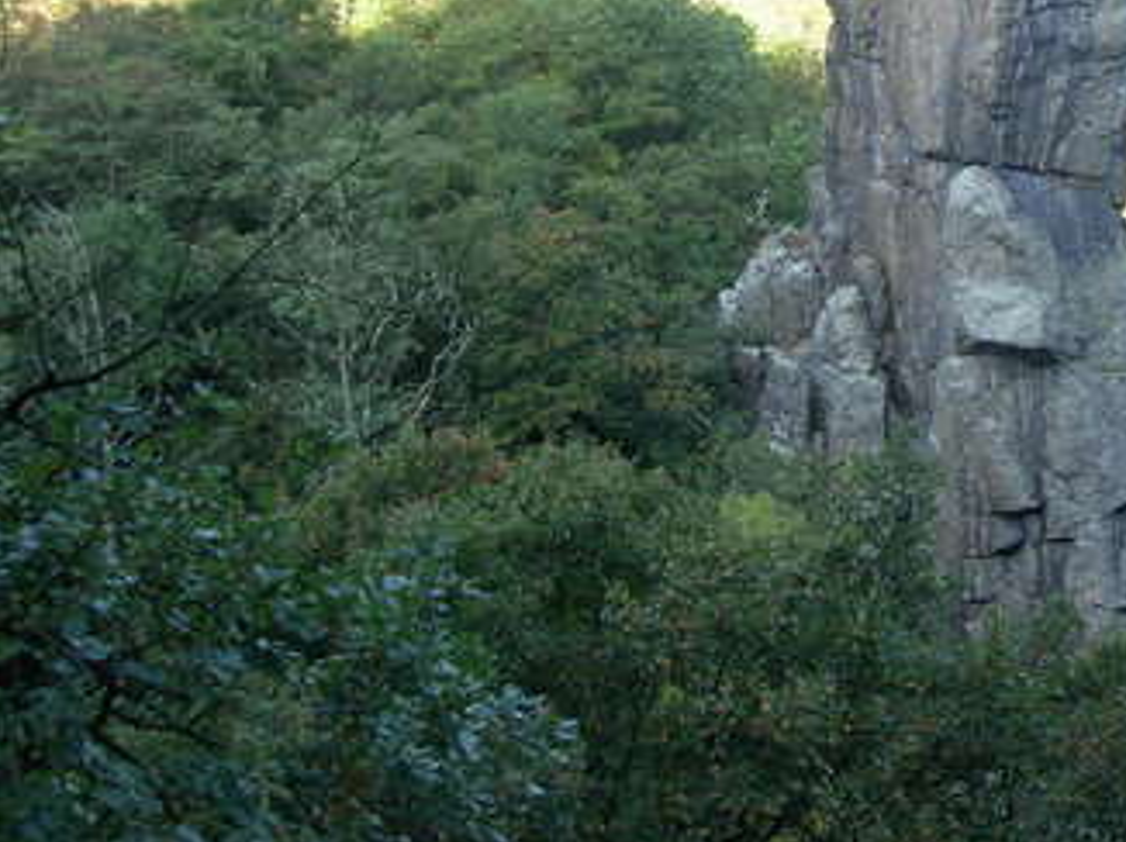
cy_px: 110
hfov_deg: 26.8
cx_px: 1033
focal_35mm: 70
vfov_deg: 20.6
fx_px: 2275
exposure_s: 1/93.1
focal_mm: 6.3
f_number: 2.9
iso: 79
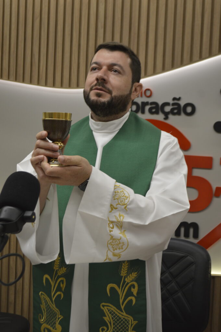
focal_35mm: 54
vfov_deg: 36.9
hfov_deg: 25.0
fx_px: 498
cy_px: 166
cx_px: 110
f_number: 5
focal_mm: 36
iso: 560
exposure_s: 1/60
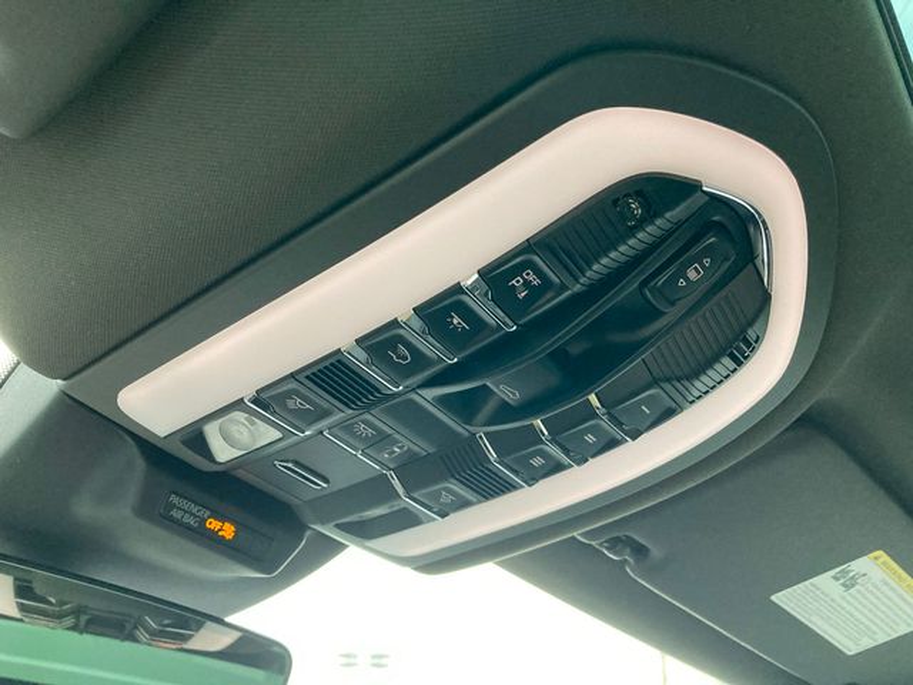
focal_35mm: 28
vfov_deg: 49.7
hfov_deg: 63.4
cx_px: 456
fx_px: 739
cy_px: 342
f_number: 1.8
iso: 250
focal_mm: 3.99
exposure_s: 1/60
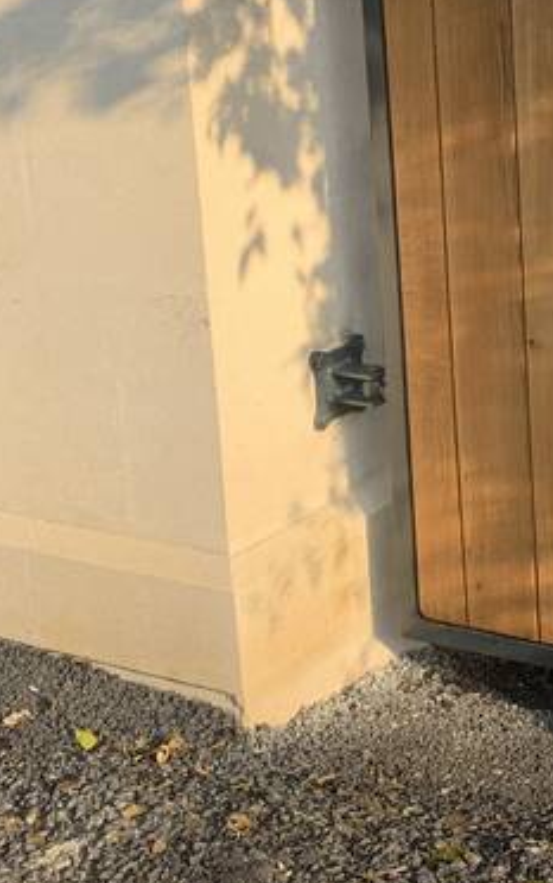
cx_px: 676
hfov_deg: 16.8
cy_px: 214
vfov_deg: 27.4
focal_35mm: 74
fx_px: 1782
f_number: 1.8
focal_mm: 4.25
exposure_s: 1/431
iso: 25
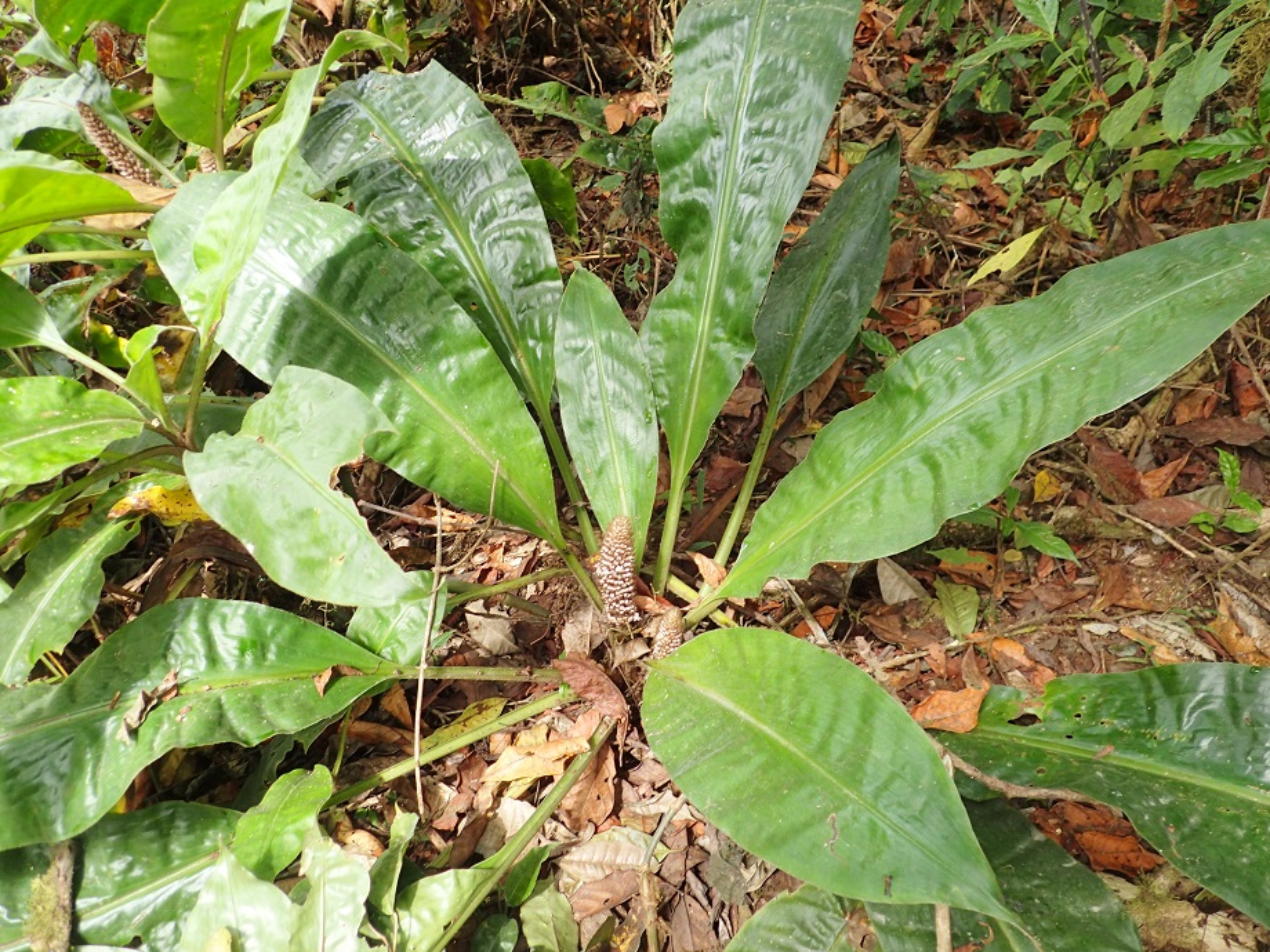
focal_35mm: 30
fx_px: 1101
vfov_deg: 46.8
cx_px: 635
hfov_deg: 60.0
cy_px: 476
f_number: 2.3
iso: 100
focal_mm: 5.5
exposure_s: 1/60
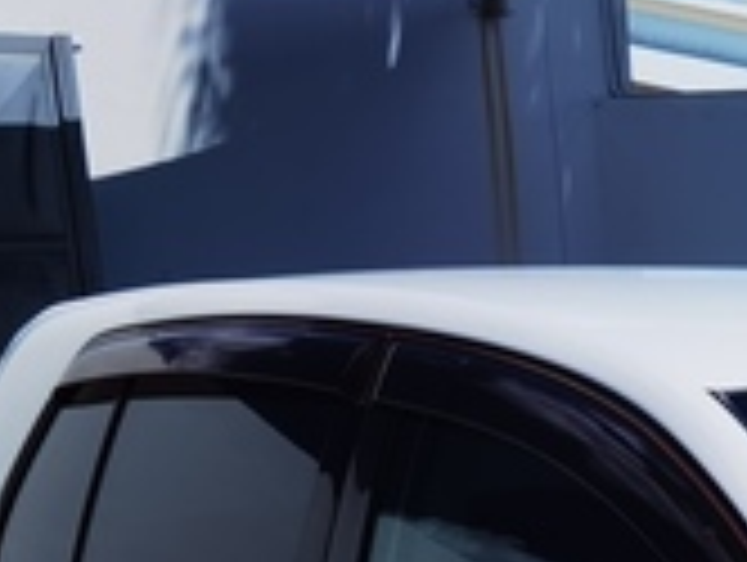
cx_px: 1264
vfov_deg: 10.6
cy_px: 1075
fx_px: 2809
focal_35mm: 130
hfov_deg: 13.8
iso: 50
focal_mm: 6.71
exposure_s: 1/7937
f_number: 1.9
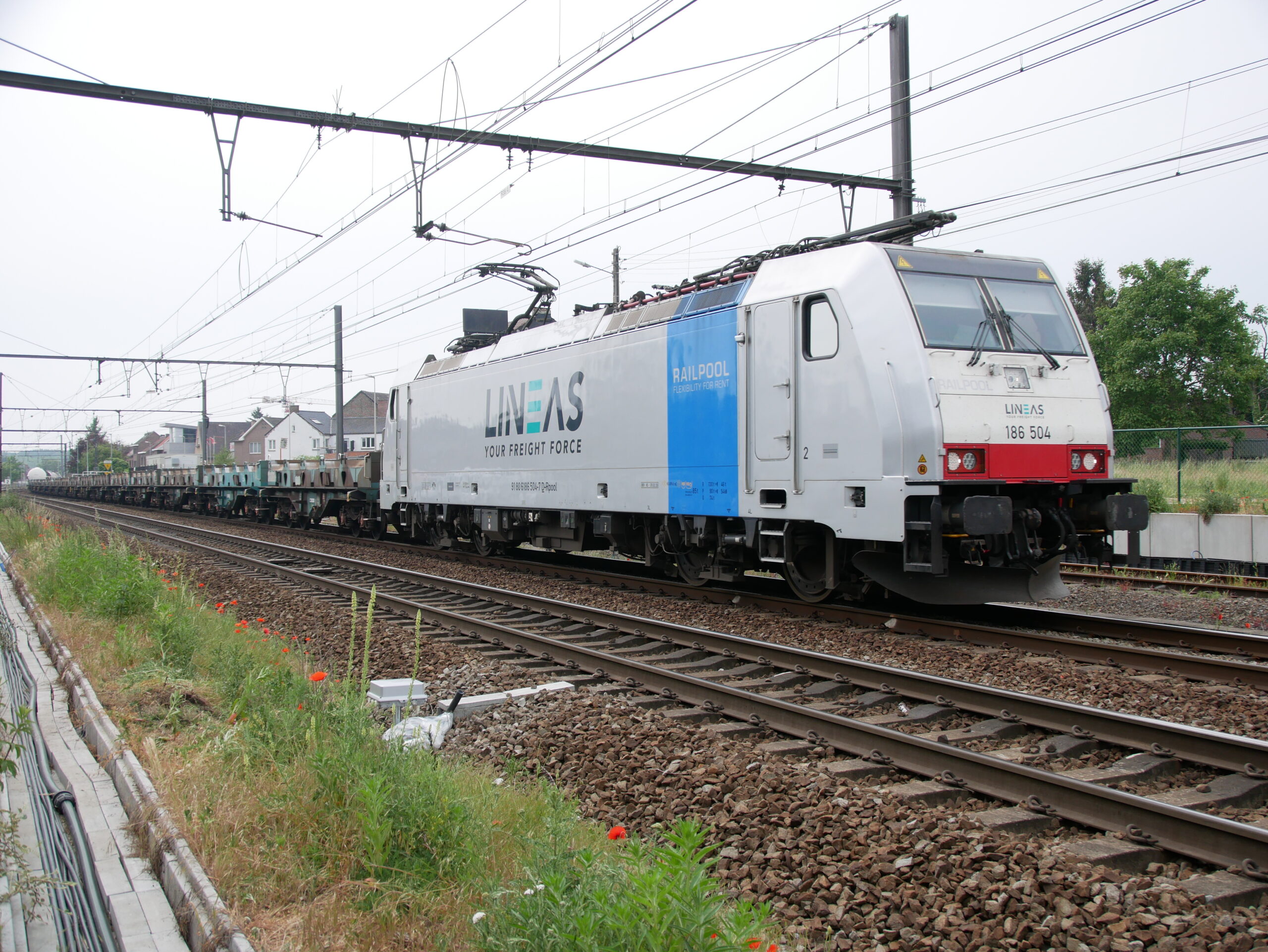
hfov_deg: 53.9
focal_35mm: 34
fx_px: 1246
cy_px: 476
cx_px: 634
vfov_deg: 41.8
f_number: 4.5
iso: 200
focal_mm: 17
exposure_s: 1/1000
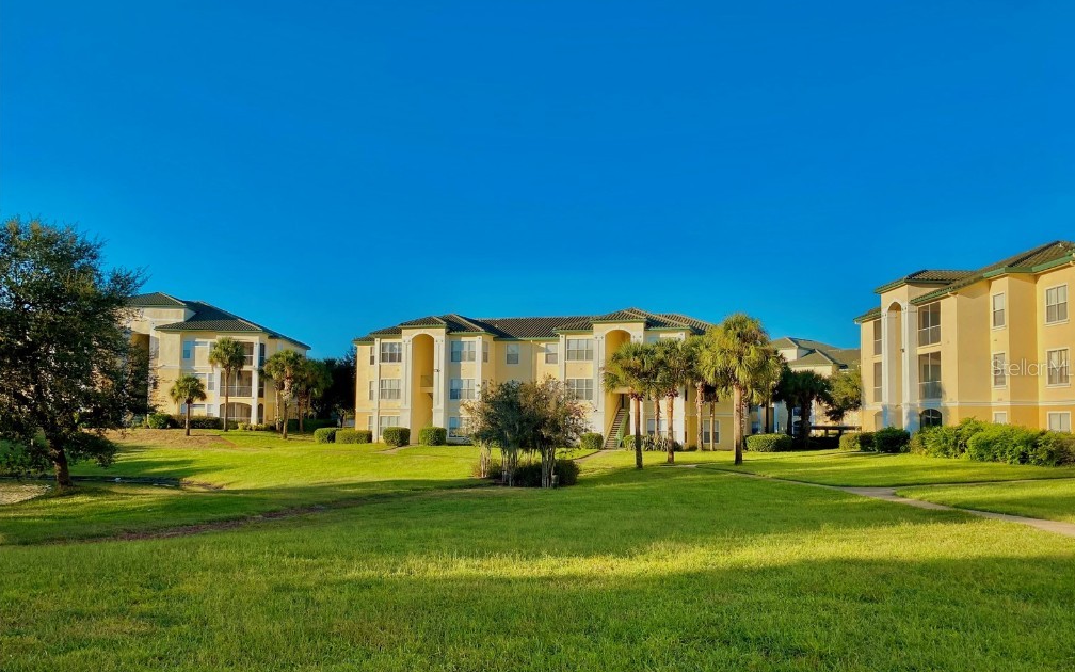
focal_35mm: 28
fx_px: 820
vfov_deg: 44.5
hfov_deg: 66.5
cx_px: 545
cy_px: 367
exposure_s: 1/1927
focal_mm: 4.25
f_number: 1.8
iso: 32
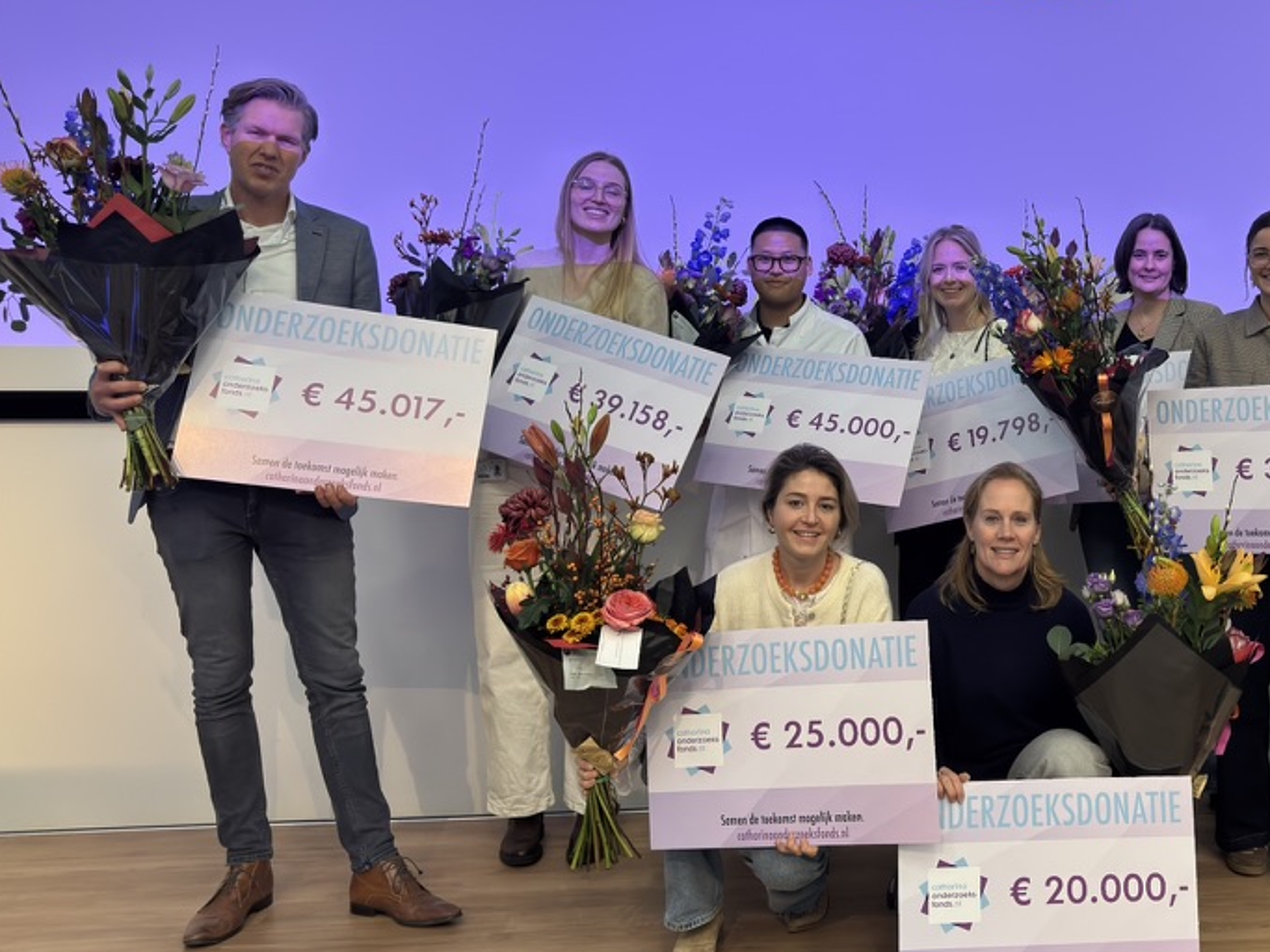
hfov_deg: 49.5
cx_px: 939
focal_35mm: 36
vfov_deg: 39.4
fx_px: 1321
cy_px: 370
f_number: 1.78
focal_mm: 6.76
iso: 320
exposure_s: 1/45
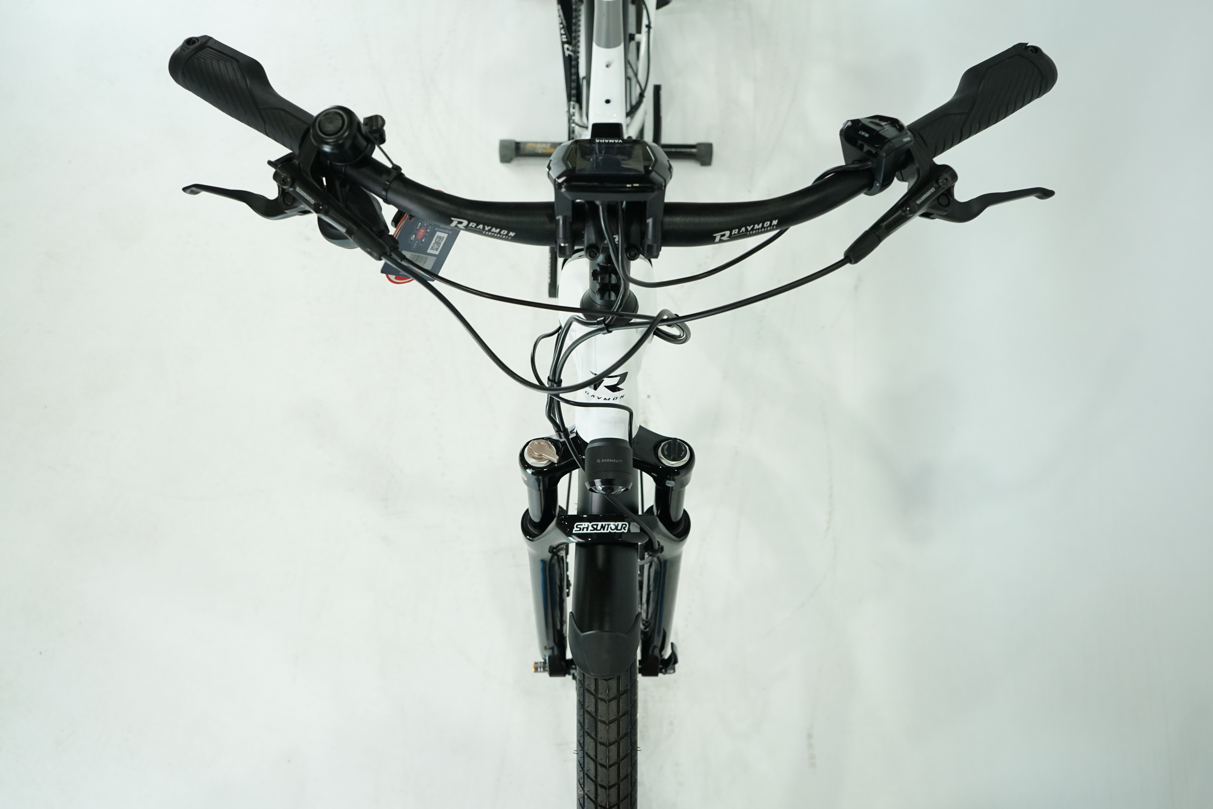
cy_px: 404
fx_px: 1044
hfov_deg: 60.3
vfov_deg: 42.3
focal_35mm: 31
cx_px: 606
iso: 1600
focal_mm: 31
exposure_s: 1/200
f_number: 5.6
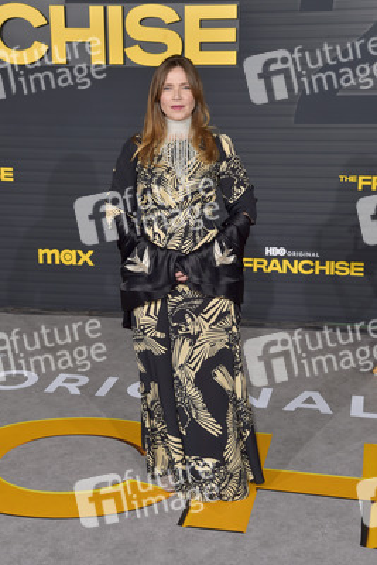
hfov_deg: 26.0
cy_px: 282
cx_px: 188
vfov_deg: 38.2
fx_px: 816
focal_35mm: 52
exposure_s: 1/250
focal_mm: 52
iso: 320
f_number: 6.3
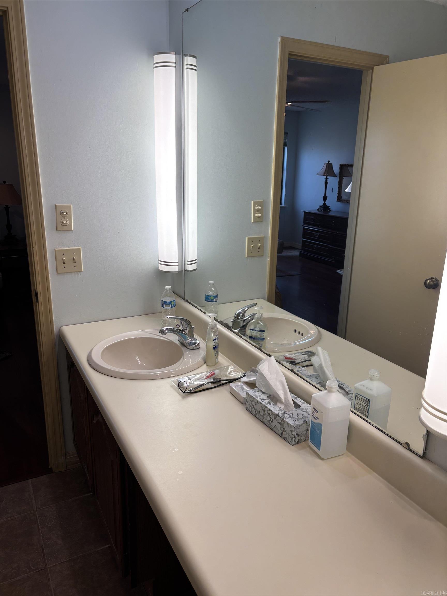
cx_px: 224
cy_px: 298
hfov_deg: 53.1
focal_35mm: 26
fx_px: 448
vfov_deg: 67.3
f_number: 1.6
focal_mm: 5.96
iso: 40
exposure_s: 1/171
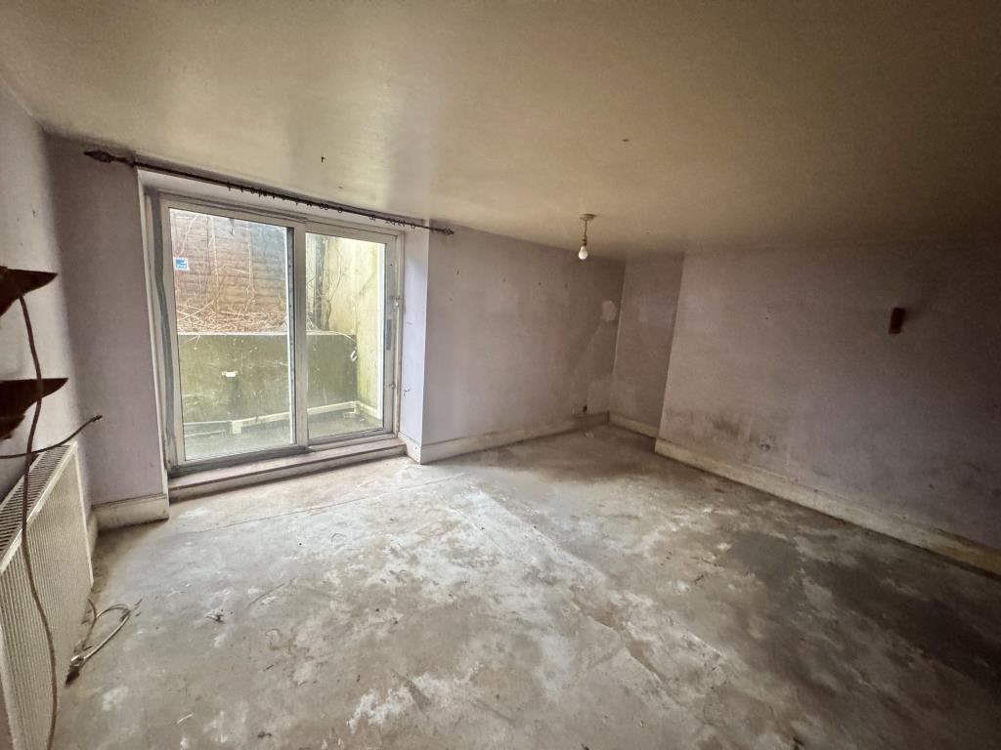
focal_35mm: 14
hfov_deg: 102.1
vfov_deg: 85.7
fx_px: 405
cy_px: 375
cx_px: 500
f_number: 2.2
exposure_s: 1/60
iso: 800
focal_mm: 2.22
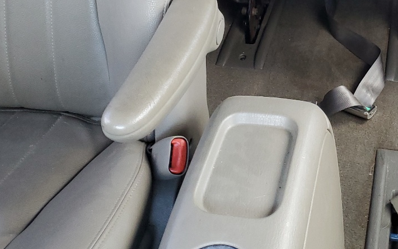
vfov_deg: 19.5
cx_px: 338
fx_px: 673
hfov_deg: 31.8
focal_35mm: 62
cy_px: -63
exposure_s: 1/60.2
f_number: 1.5
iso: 128
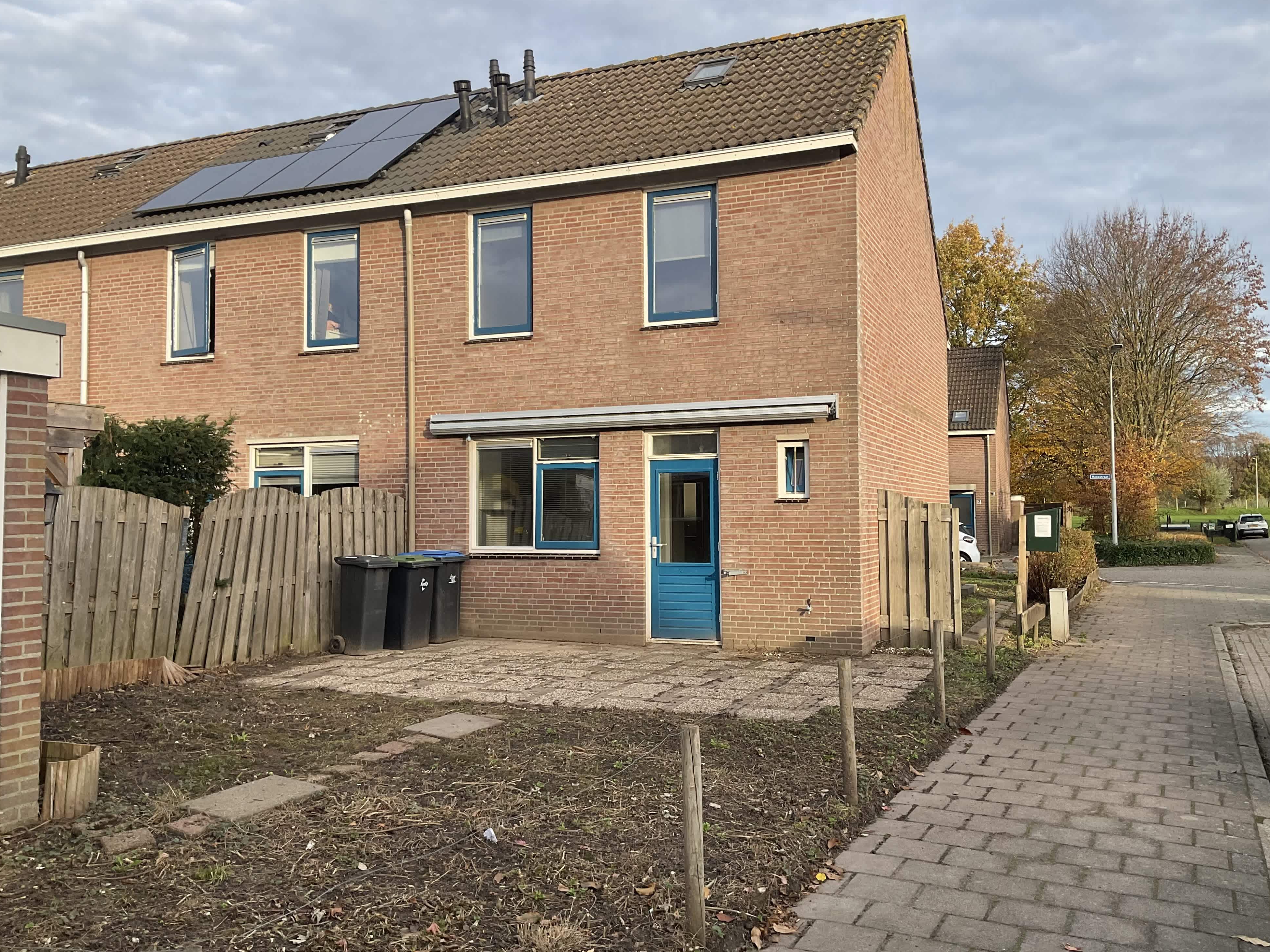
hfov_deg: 60.0
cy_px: 465
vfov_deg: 46.8
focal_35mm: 30
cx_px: 653
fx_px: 1101
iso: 16
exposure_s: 1/461
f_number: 1.8
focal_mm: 3
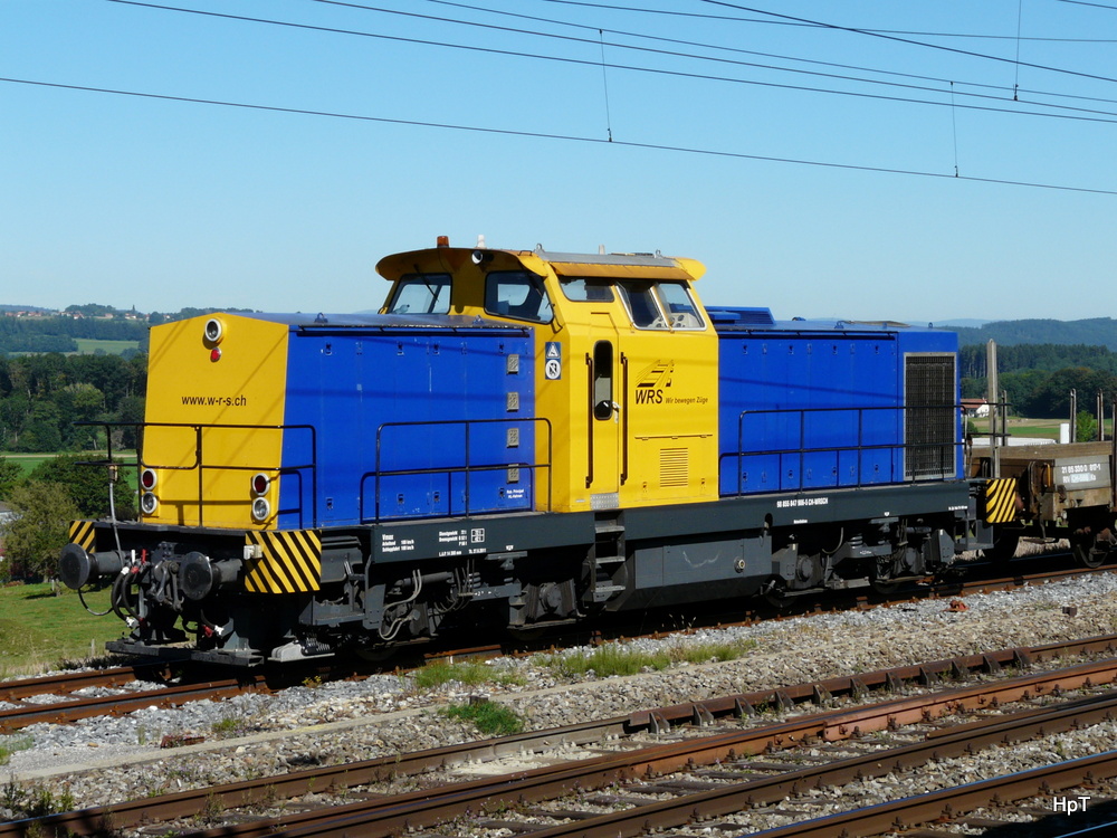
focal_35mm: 75
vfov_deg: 19.6
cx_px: 558
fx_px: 2420
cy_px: 419
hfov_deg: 26.0
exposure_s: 1/400
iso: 100
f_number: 6.3
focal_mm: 12.3
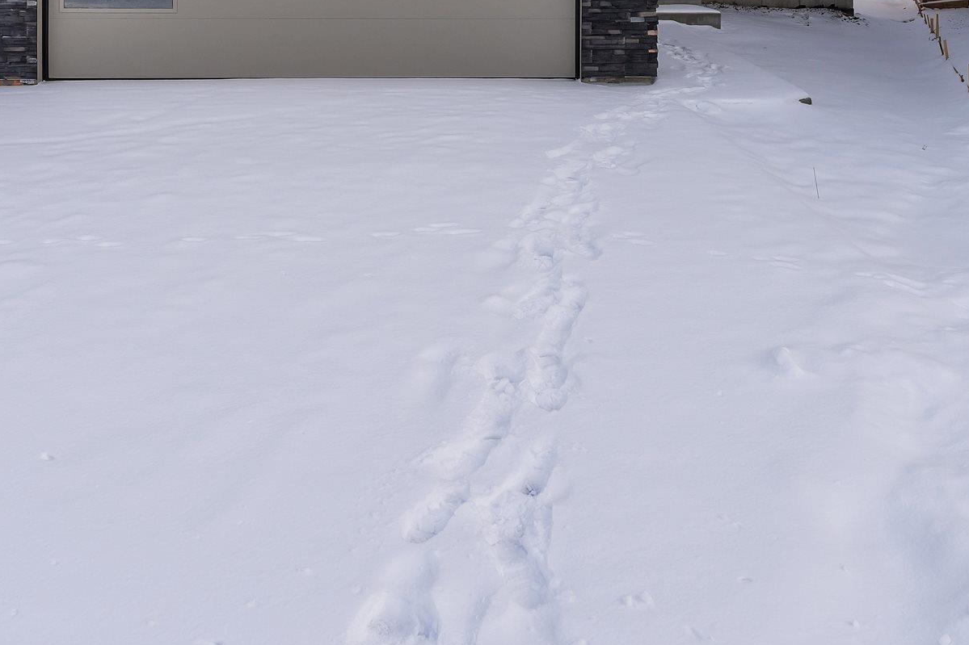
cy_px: -44
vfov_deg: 28.7
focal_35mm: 43
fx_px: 1152
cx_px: 515
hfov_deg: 45.6
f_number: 8
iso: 160
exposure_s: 1/250
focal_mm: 16.7
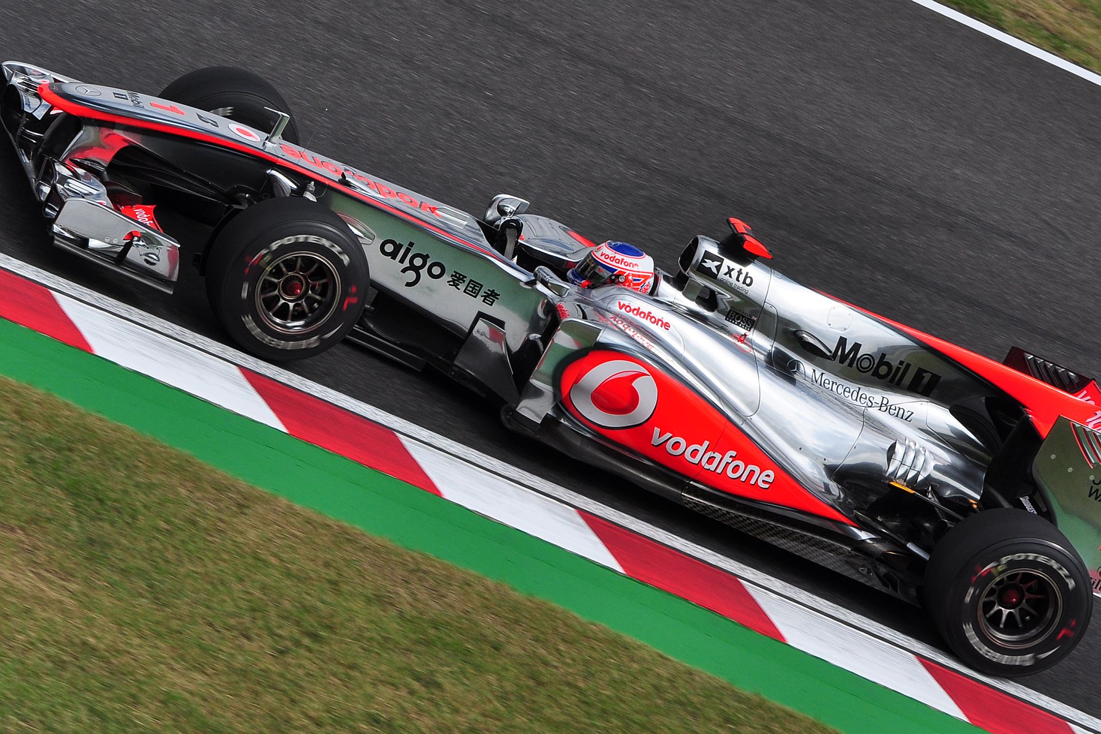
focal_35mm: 188
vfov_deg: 7.3
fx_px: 5734
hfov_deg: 11.0
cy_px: 367
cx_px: 550
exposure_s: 1/1600
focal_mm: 125
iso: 250
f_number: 8
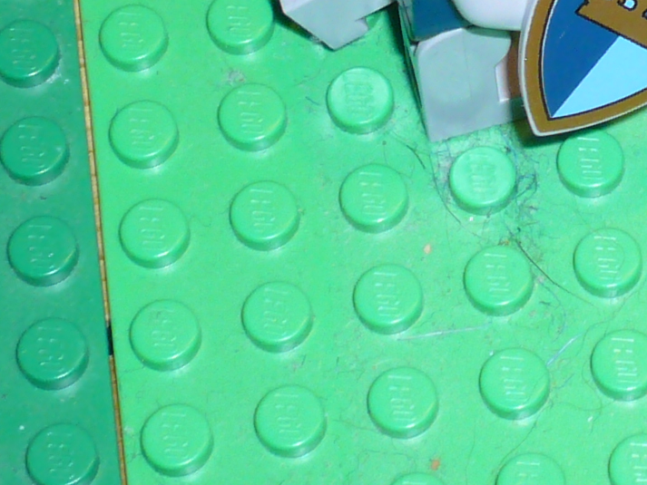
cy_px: -393
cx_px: 907
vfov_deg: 6.9
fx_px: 3944
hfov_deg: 9.2
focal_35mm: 211
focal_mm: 8.1
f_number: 3.6
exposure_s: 1/30
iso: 100
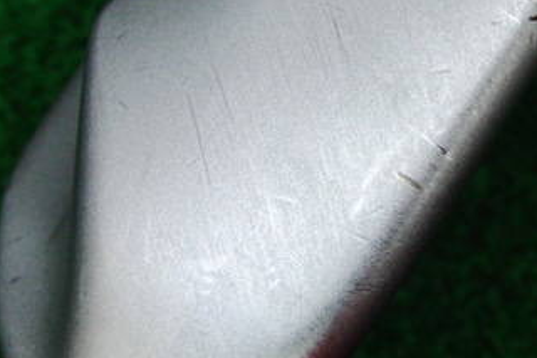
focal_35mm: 77
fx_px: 1148
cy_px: 64
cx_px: 398
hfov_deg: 26.0
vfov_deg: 17.5
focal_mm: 6.42
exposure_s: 1/80
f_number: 3.6
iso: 250
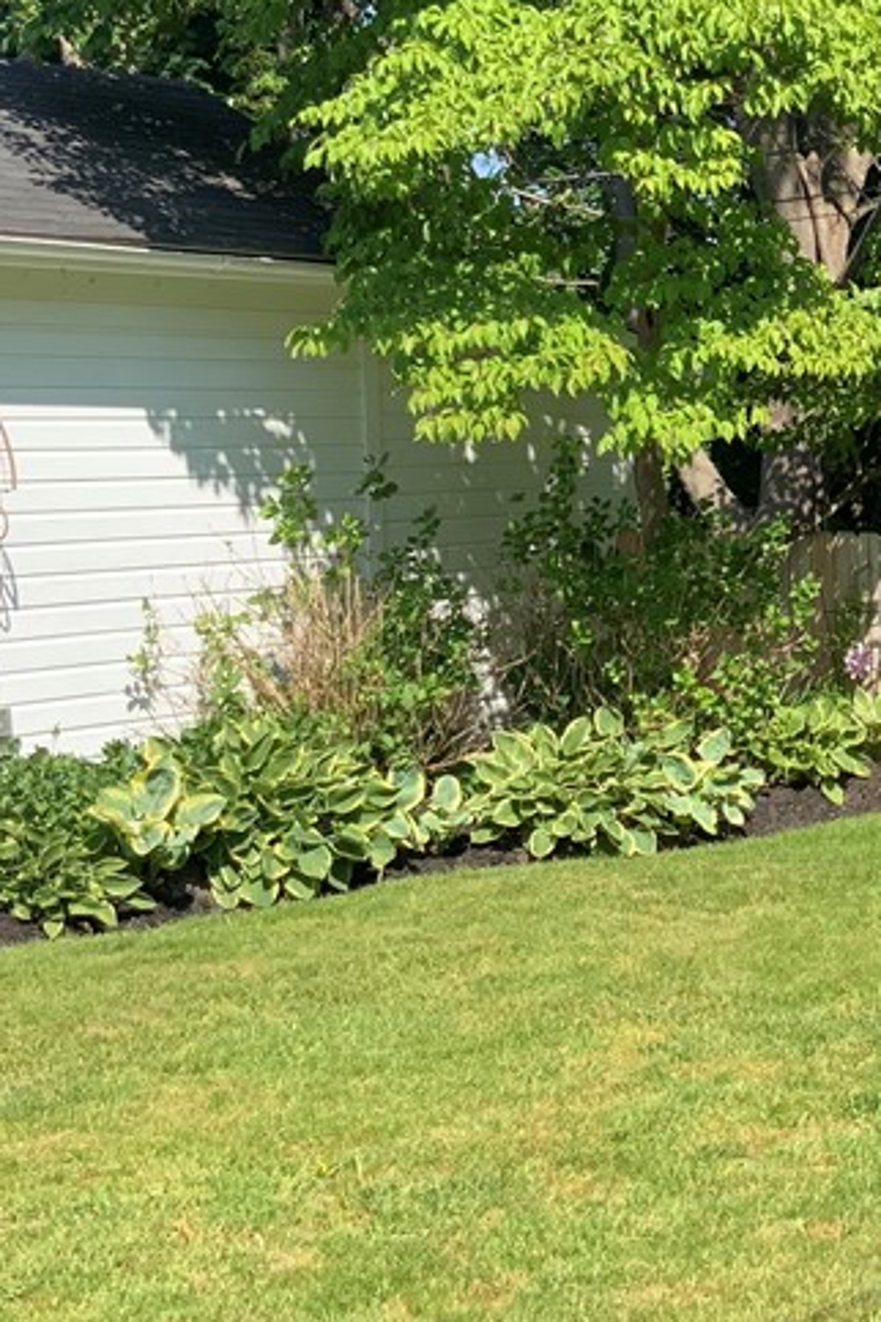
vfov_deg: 31.2
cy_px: 430
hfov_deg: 20.3
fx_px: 2349
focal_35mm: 64
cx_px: 952
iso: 16
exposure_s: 1/898
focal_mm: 3
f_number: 1.8
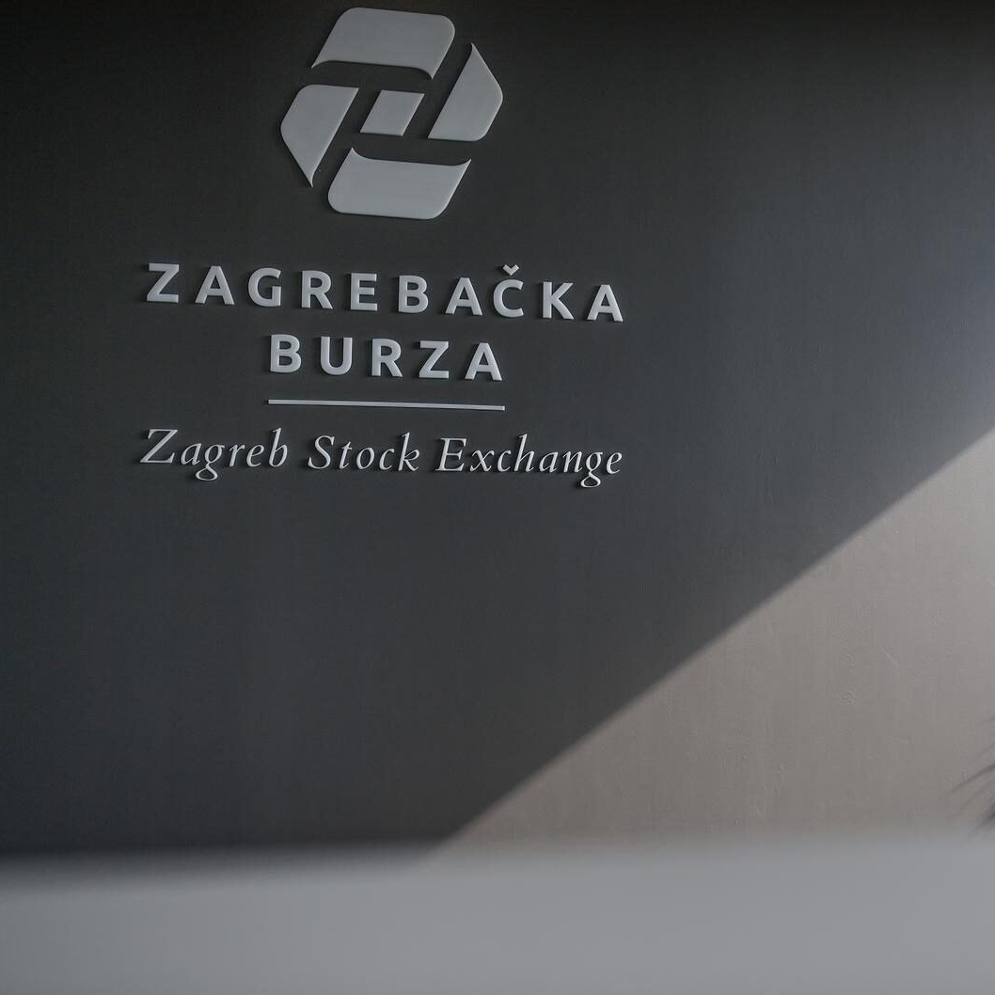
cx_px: 637
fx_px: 1463
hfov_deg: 37.3
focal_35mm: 45
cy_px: 501
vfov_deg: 37.6
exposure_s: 1/2000
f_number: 2
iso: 320
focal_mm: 35
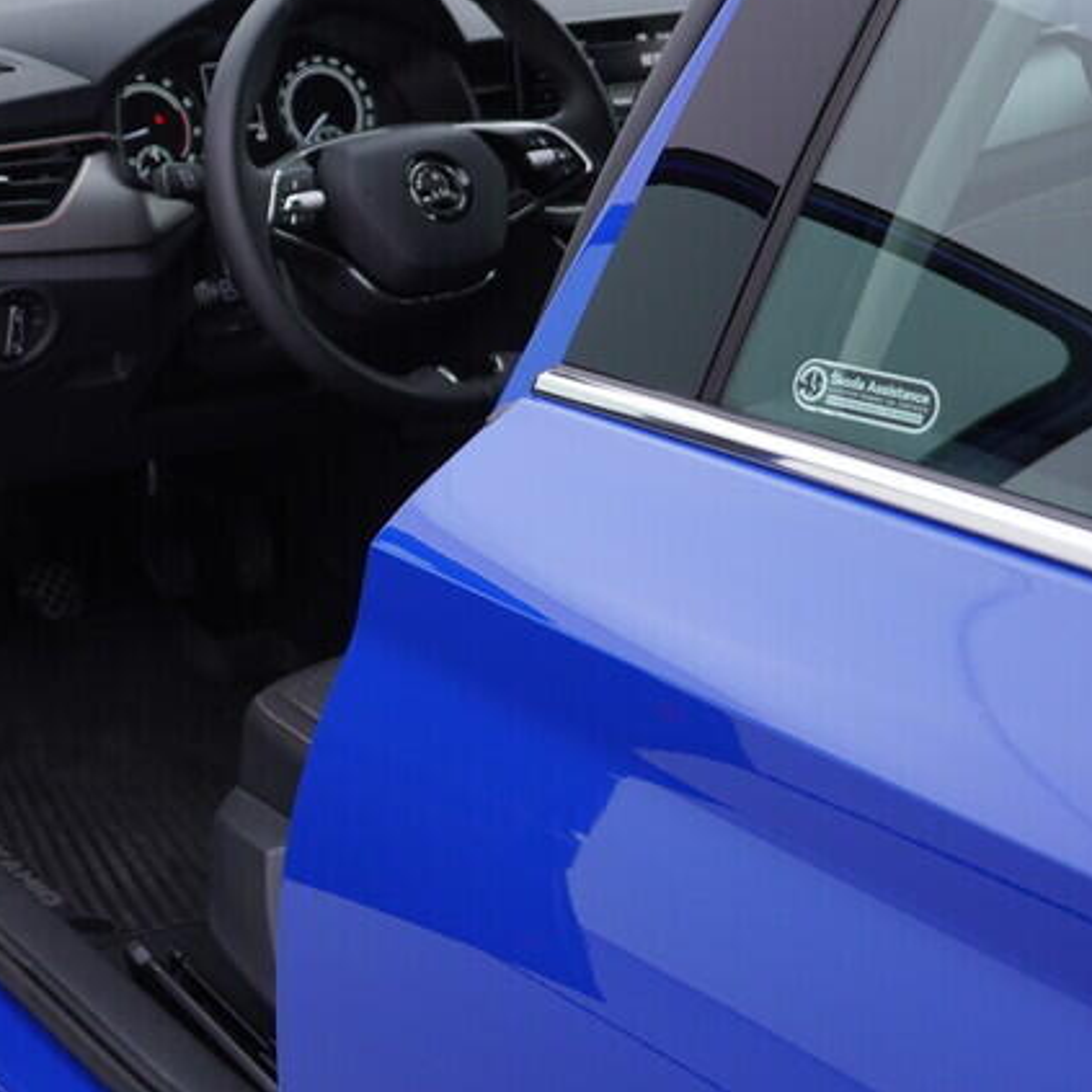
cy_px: 427
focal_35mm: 74
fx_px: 2641
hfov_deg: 22.3
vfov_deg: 23.3
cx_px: -54
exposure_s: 1/60
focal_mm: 24
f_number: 3.5
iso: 125
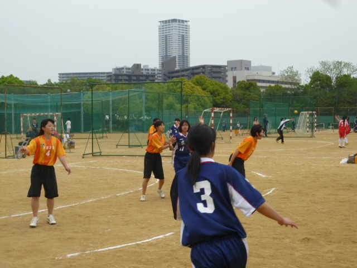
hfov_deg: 29.8
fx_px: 670
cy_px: 134
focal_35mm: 65
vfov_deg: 22.6
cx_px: 178
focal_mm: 11.6
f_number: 4.8
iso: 80
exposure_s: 1/200
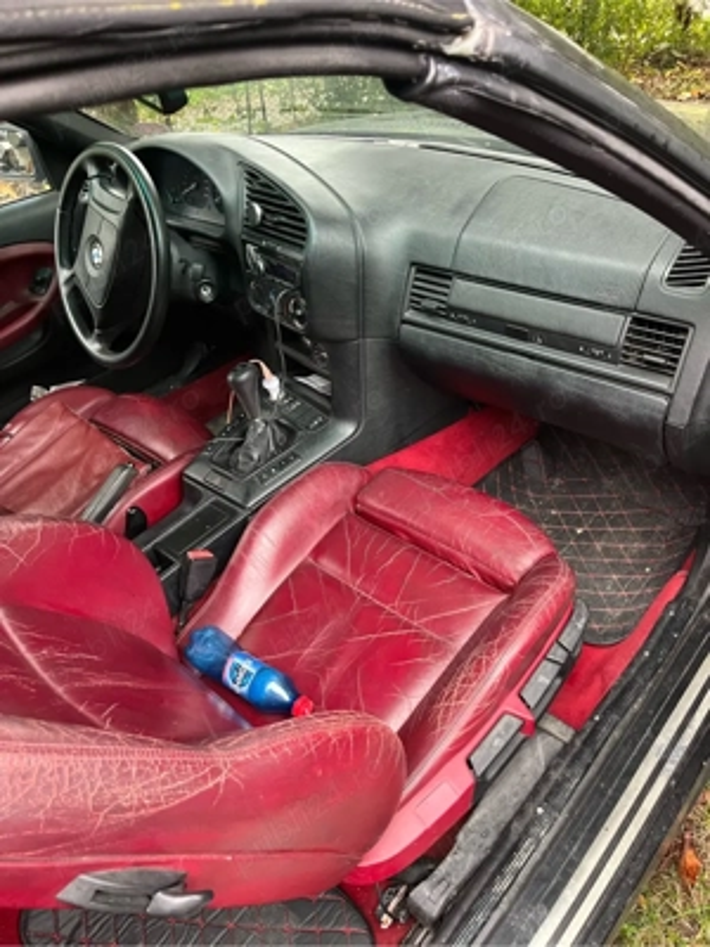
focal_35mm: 26
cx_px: 355
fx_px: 711
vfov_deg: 67.3
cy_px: 474
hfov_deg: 53.1
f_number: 1.6
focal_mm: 5.1
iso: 400
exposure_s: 1/60
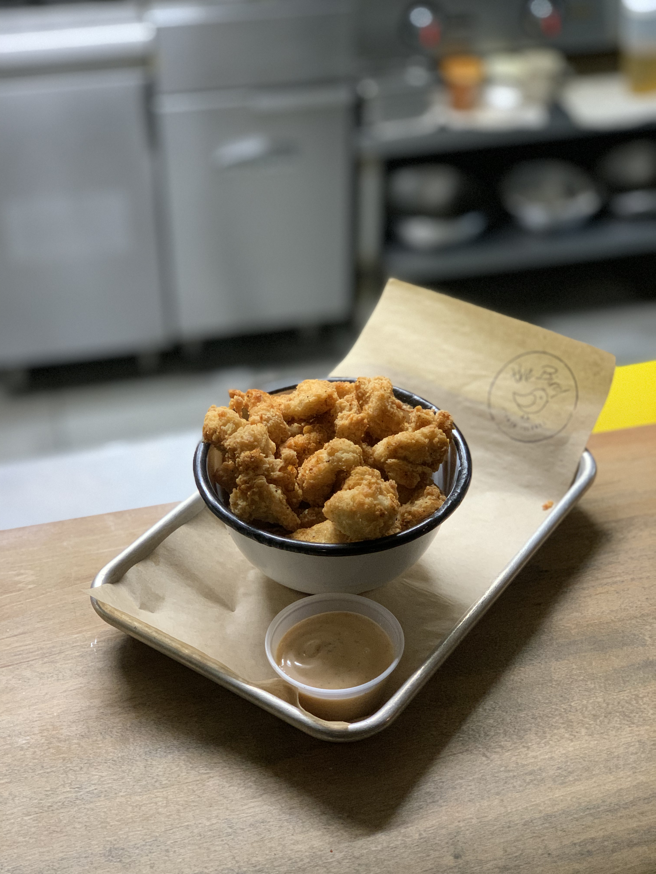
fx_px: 1314
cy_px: 437
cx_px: 328
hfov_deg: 28.0
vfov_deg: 36.8
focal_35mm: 52
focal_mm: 6
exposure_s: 1/60
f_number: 2.4
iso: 320
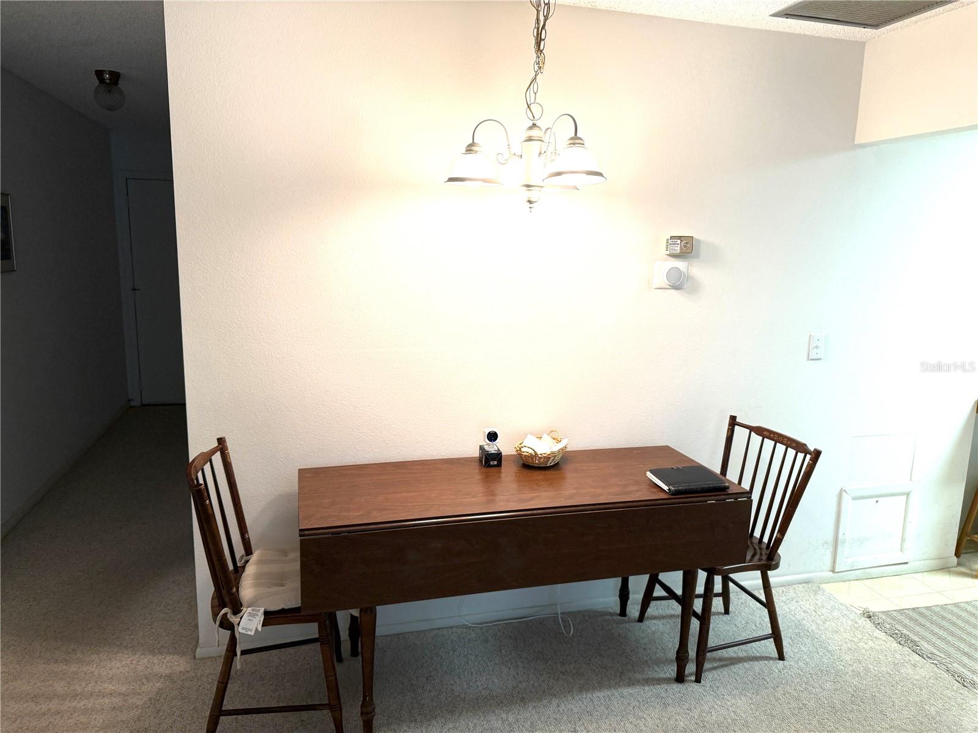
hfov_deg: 71.6
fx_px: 678
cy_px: 366
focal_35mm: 24
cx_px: 489
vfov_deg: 56.8
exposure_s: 1/60
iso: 125
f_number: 1.78
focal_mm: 6.76
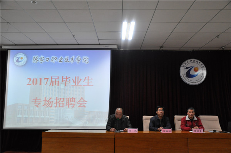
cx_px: 116
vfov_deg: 39.8
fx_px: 211
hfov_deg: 57.3
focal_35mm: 33
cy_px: 76
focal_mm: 22
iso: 1000
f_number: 4
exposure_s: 1/60
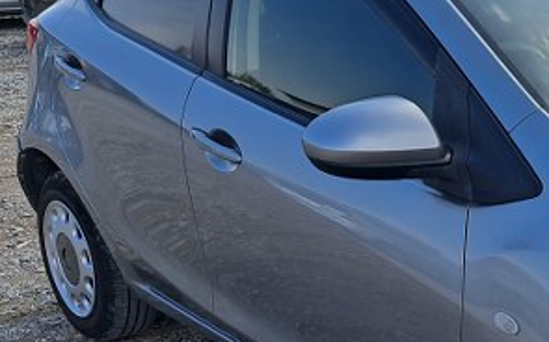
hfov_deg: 26.1
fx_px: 1032
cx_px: 681
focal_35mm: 69
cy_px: 297
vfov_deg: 18.6
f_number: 1.8
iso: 50
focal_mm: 5.23
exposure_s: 1/1153
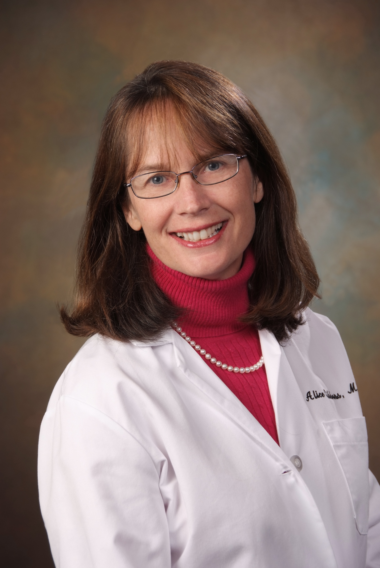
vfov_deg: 15.2
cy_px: 284
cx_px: 190
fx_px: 2132
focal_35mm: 135
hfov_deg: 10.2
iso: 100
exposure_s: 1/40
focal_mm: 90
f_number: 6.3
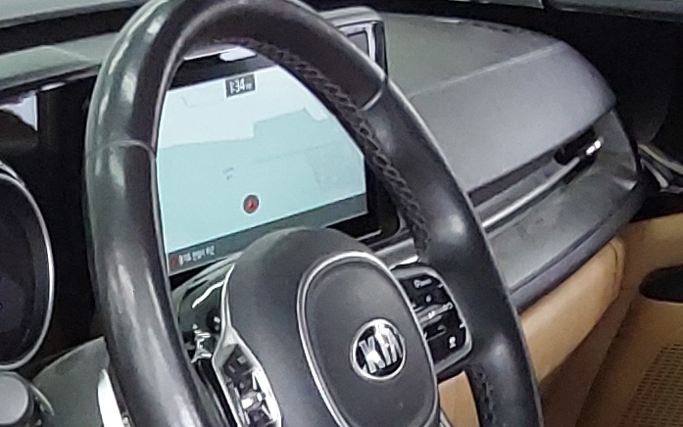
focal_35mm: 139
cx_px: 58
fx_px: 2588
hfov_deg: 14.9
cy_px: 934
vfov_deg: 8.8
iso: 160
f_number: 1.9
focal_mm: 2.91
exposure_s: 1/60
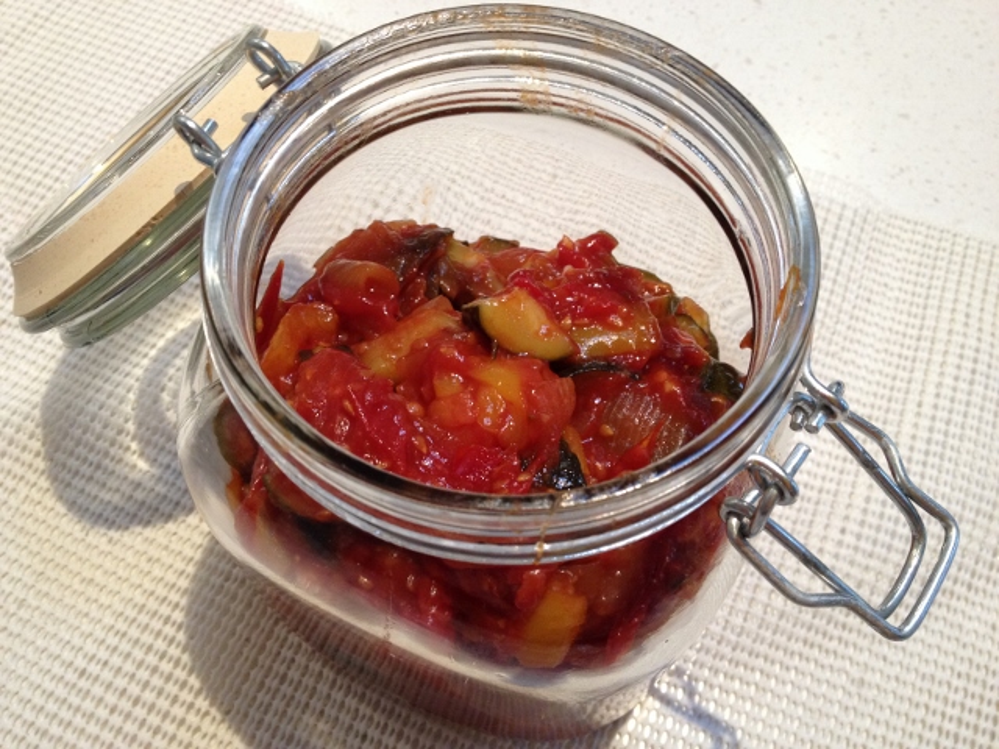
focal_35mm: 35
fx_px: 1010
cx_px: 500
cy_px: 374
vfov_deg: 40.7
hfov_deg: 52.6
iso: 160
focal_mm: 4.28
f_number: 2.4
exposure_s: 1/20
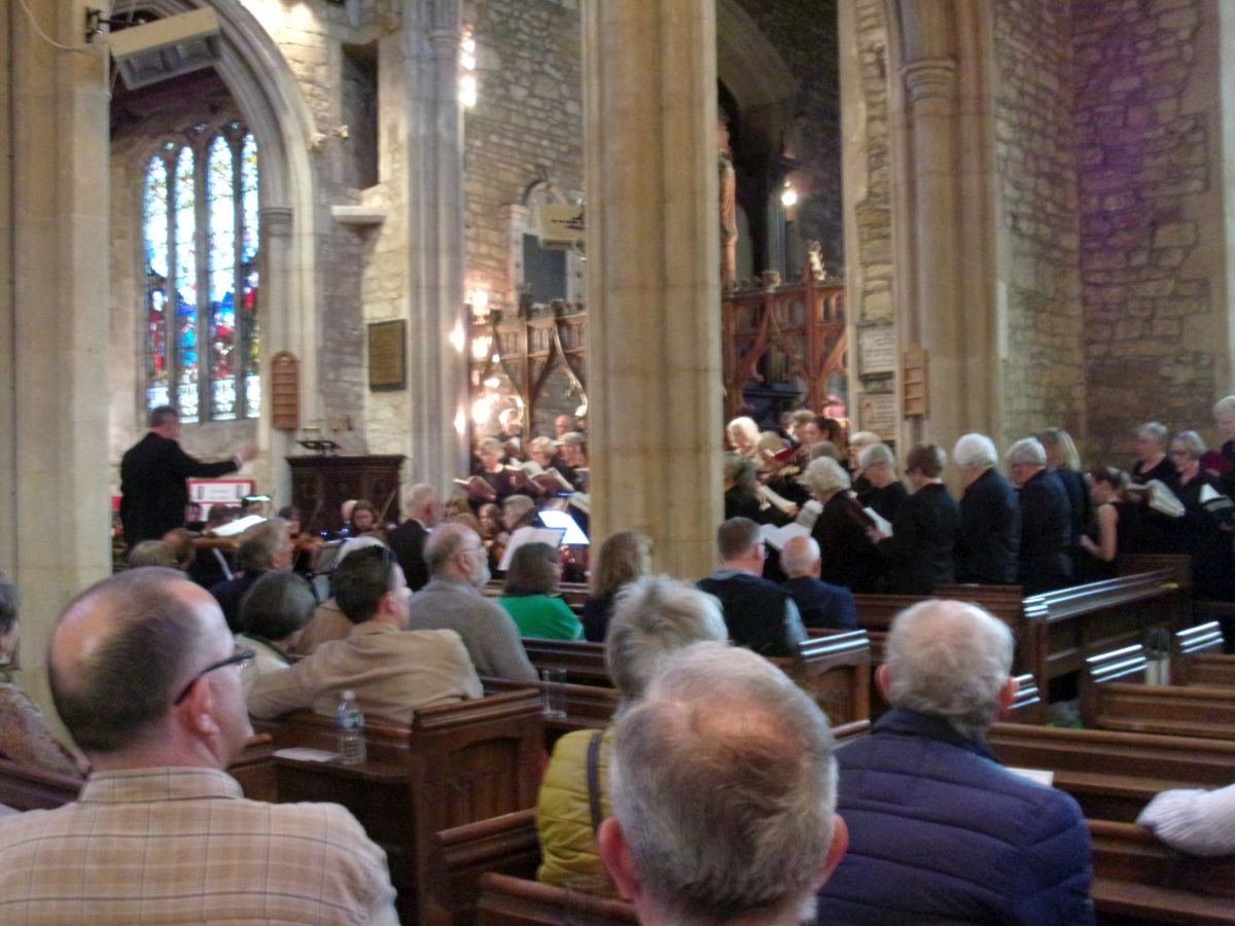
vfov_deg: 33.6
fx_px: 1534
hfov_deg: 43.9
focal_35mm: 43
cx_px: 618
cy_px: 463
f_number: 4.7
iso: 800
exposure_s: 1/6
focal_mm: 7.8
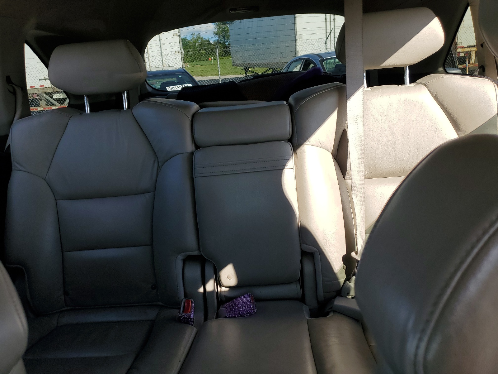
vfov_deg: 53.1
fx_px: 374
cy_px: 187
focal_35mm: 26
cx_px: 249
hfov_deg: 67.3
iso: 50
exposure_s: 1/1429
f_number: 1.5
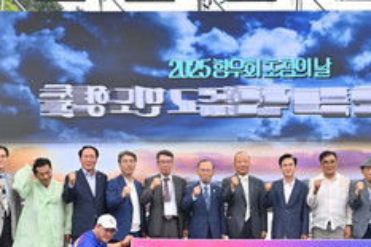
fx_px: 824
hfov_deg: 25.2
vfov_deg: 17.0
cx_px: 250
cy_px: 167
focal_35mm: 80
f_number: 5.6
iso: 100
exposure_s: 1/200
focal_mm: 31
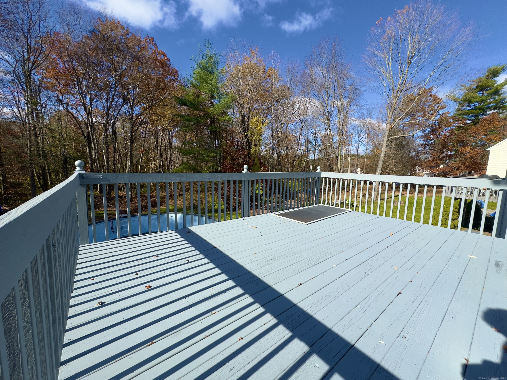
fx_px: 205
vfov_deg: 85.7
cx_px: 254
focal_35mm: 14
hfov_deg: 102.1
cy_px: 190
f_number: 2.2
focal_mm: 2.22
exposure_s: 1/1449
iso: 50
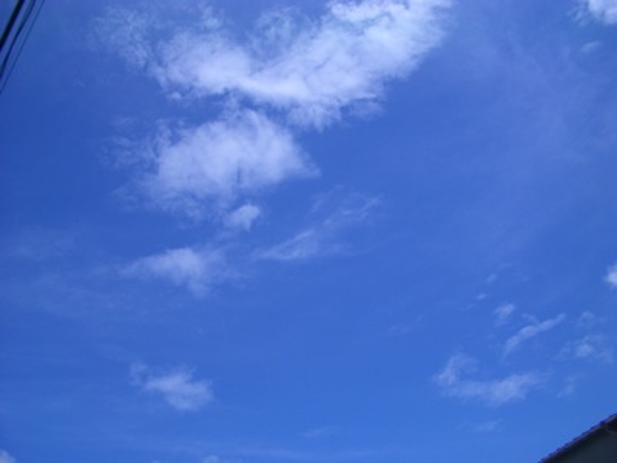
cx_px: 308
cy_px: 232
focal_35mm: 35
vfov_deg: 40.7
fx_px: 624
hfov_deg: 52.6
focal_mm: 5.8
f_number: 4.3
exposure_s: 1/1000
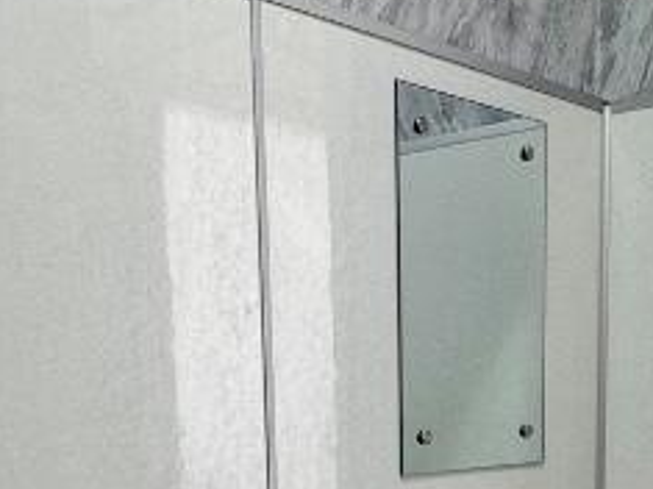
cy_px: 581
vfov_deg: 22.2
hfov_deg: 31.5
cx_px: 414
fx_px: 1150
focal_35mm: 61
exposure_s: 1/100
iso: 125
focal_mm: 2.22
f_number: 2.2
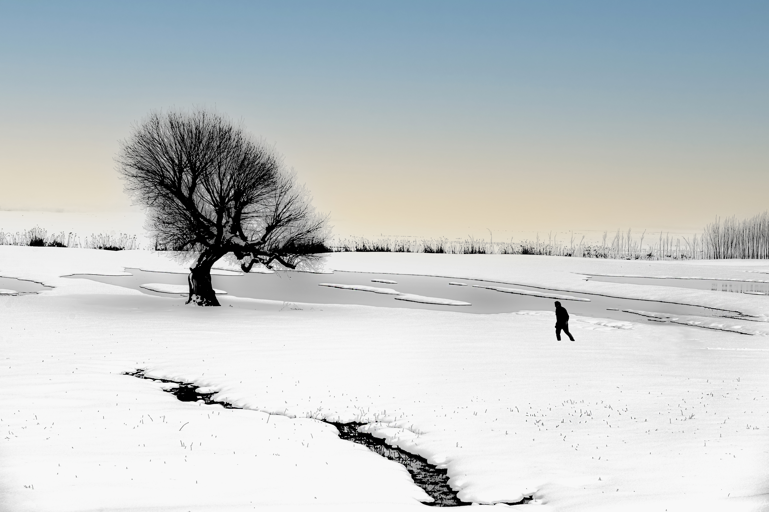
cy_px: 256
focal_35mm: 70
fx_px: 1495
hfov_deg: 28.8
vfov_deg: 19.5
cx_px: 384
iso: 100
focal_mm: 70
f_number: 8
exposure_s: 1/1000
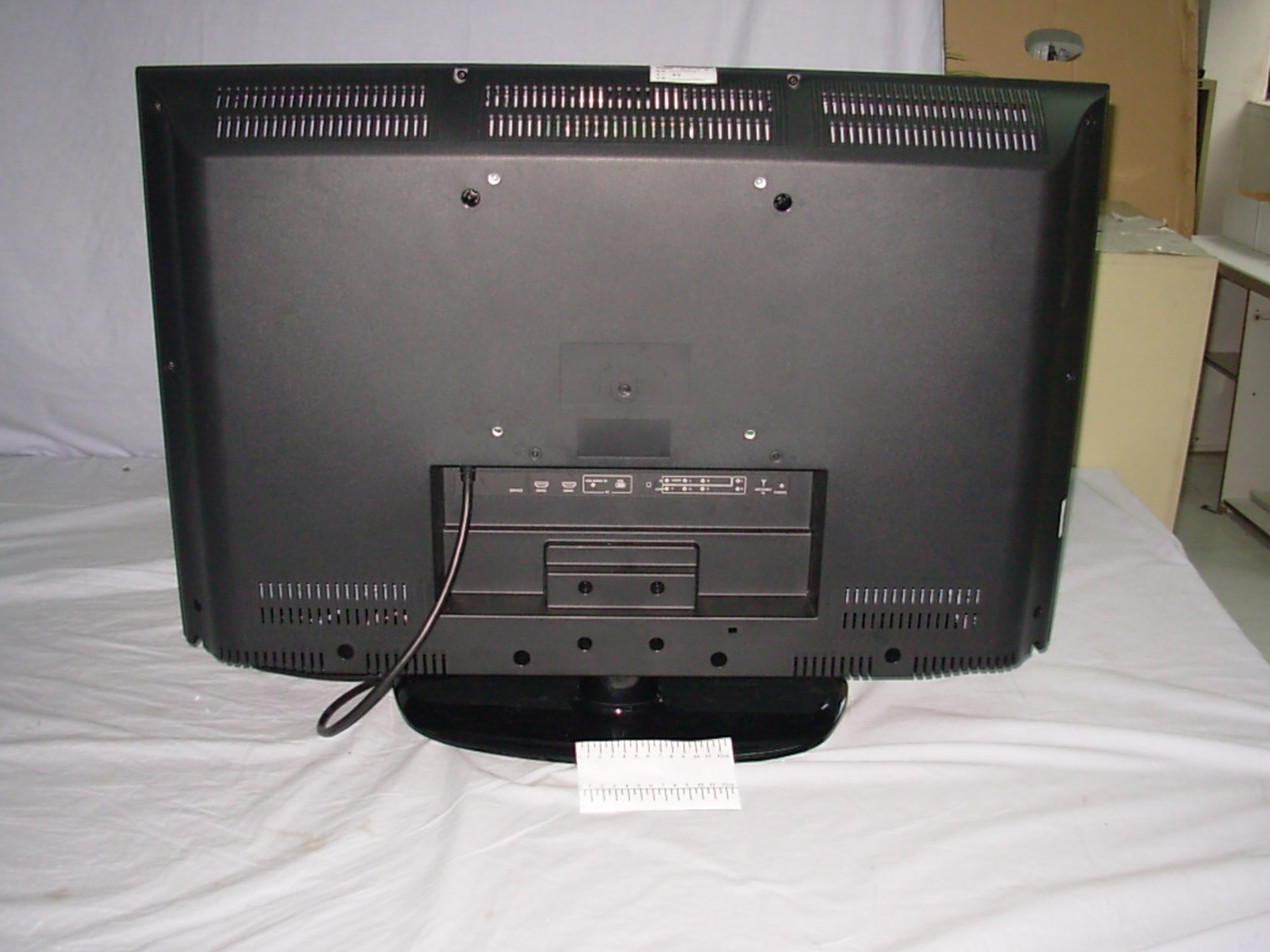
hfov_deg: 49.0
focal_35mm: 38
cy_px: 476
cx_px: 635
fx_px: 1394
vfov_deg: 37.7
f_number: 2.9
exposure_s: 1/87.9
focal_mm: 6.3
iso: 137
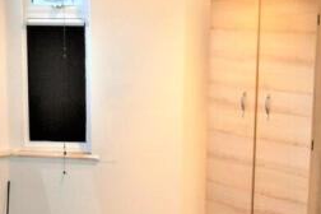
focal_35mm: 78
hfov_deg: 25.9
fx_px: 695
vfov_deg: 17.4
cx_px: 203
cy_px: 151
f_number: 3.8
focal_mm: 20
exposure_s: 1/60
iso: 1800
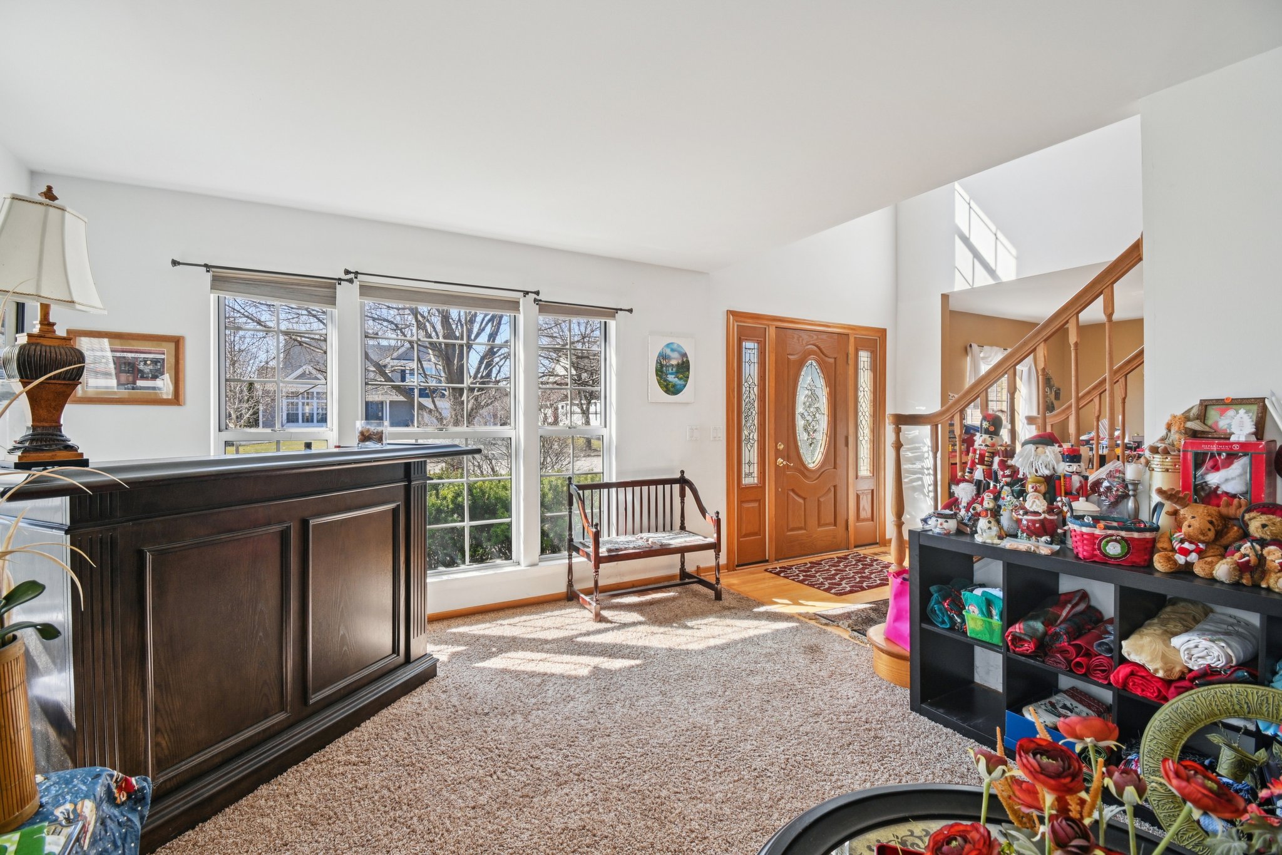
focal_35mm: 15
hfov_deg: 100.4
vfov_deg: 77.3
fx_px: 534
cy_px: 428
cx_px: 641
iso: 100
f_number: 8
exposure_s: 1/60
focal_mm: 10
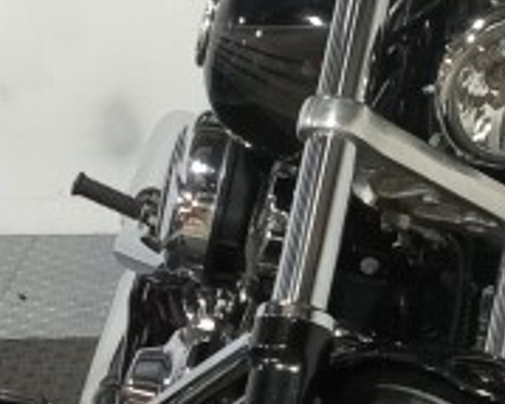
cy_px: 192
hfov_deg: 11.7
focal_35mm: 163
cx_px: 521
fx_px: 2435
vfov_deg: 9.5
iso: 462
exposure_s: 1/60
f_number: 2.2
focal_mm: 3.71
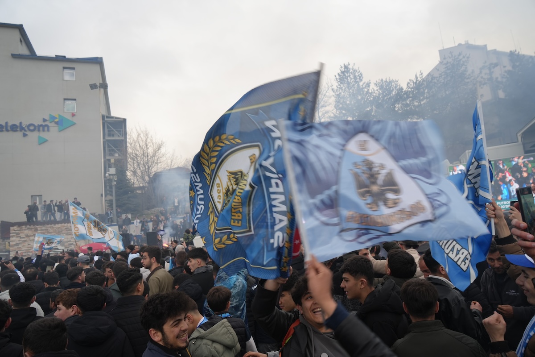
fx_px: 357
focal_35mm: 24
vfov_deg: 53.1
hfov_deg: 73.7
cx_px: 268
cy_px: 178
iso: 250
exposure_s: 1/160
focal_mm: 24
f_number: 4
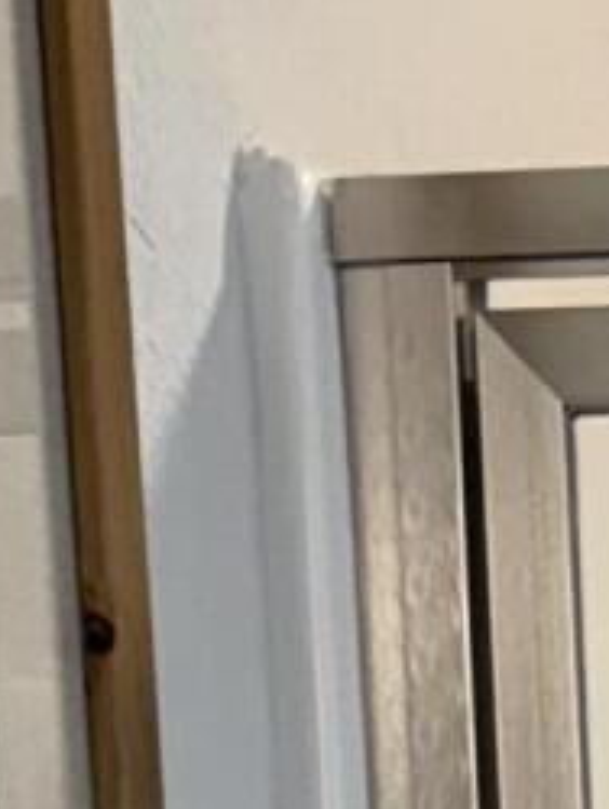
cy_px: 2663
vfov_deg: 8.2
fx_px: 4496
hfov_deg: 6.9
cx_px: 1869
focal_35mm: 192
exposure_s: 1/120
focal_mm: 6.76
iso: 64
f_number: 1.78
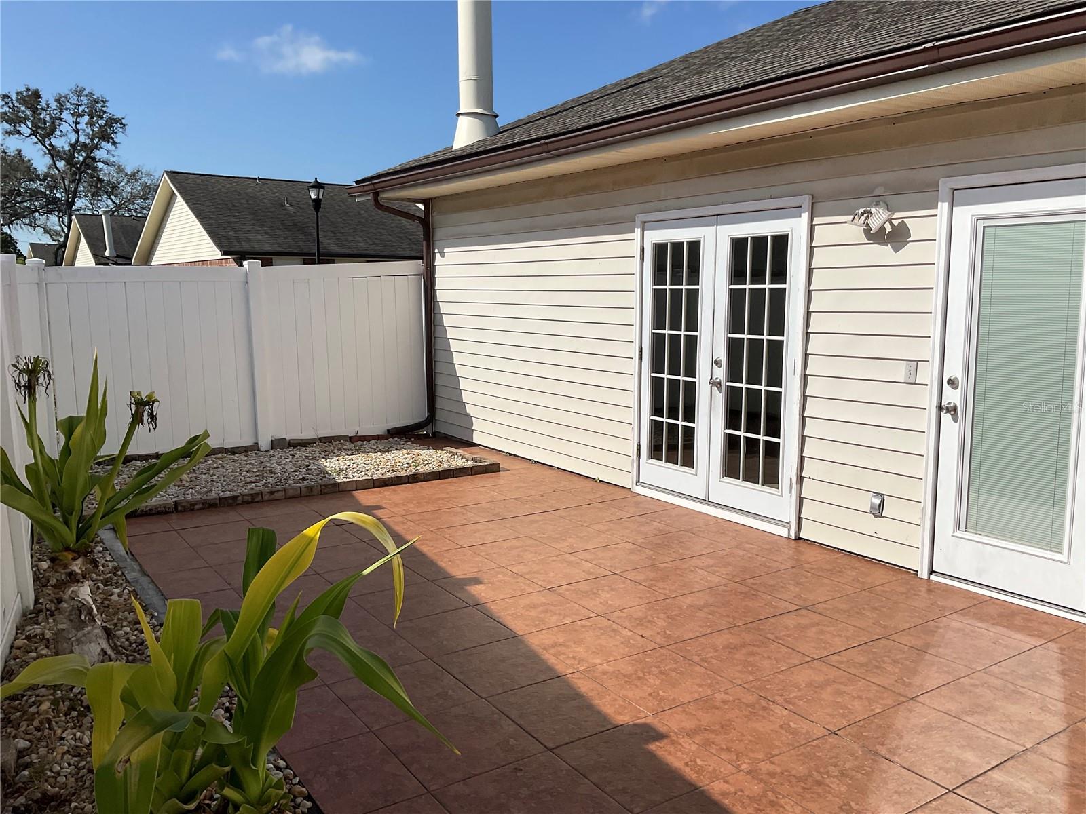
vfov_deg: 48.2
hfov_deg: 61.7
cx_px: 543
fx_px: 910
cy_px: 407
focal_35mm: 29
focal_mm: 3
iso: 16
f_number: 1.8
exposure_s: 1/5263
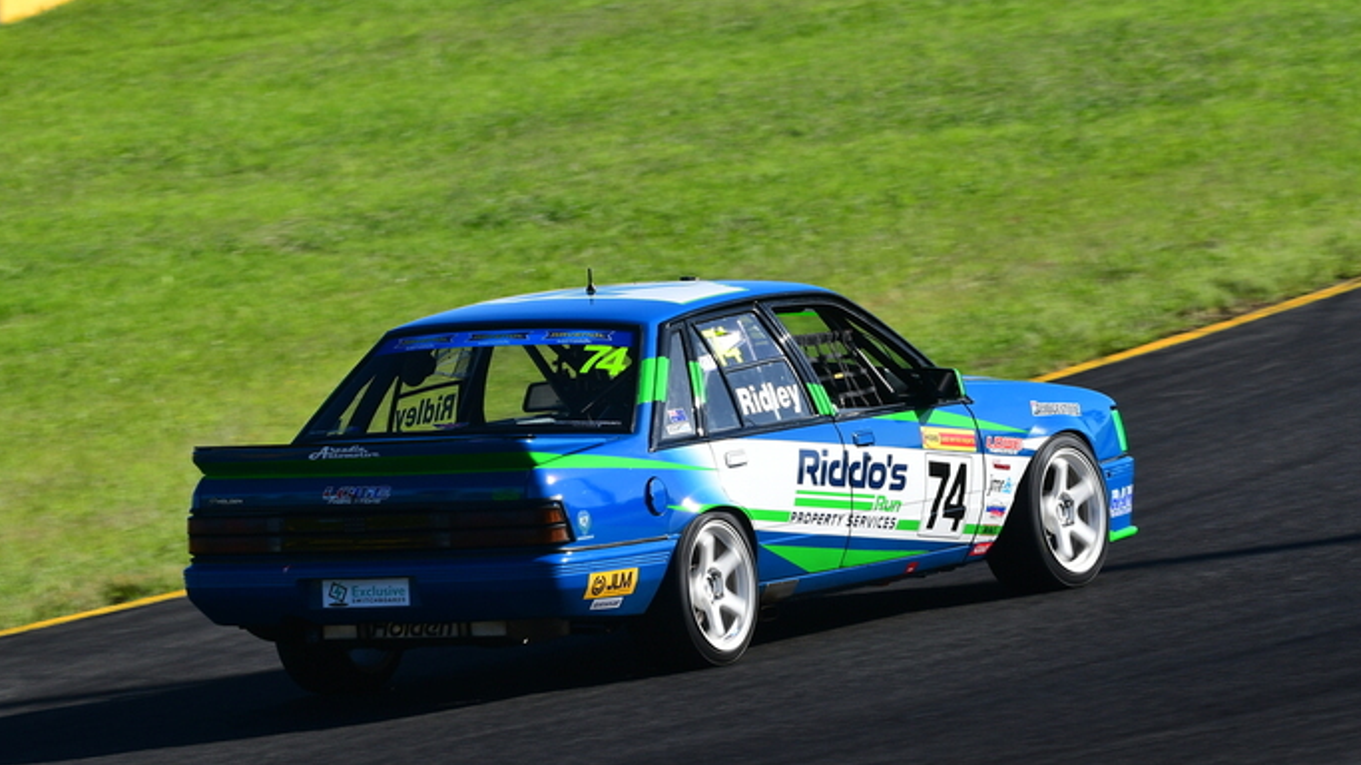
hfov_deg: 5.9
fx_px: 13279
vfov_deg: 3.3
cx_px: 580
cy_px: 308
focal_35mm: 368
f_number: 11
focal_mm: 200
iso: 250
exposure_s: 1/320
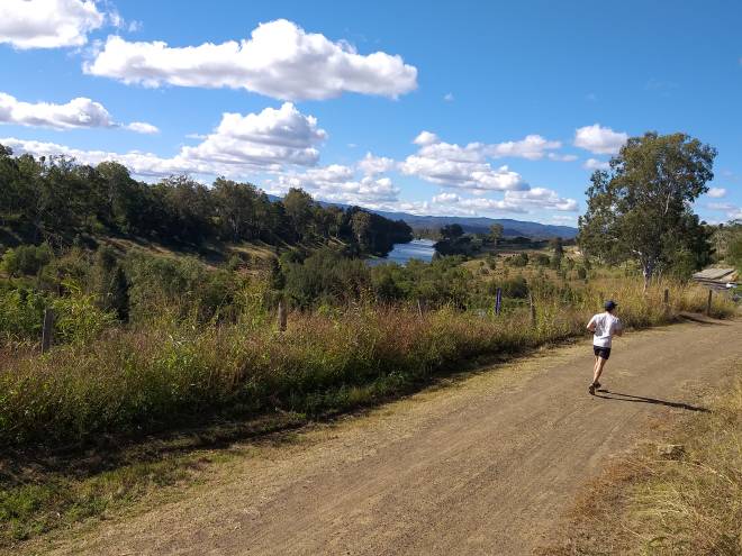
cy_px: 278
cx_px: 371
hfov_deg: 67.3
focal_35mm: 26
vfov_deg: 53.1
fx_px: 557
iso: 40
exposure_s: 1/1644
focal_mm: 3.93
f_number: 1.7
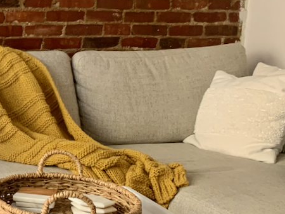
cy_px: 93
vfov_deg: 19.9
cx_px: -105
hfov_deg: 22.9
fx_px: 609
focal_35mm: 74
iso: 160
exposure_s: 1/60
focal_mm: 4.25
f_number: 1.8
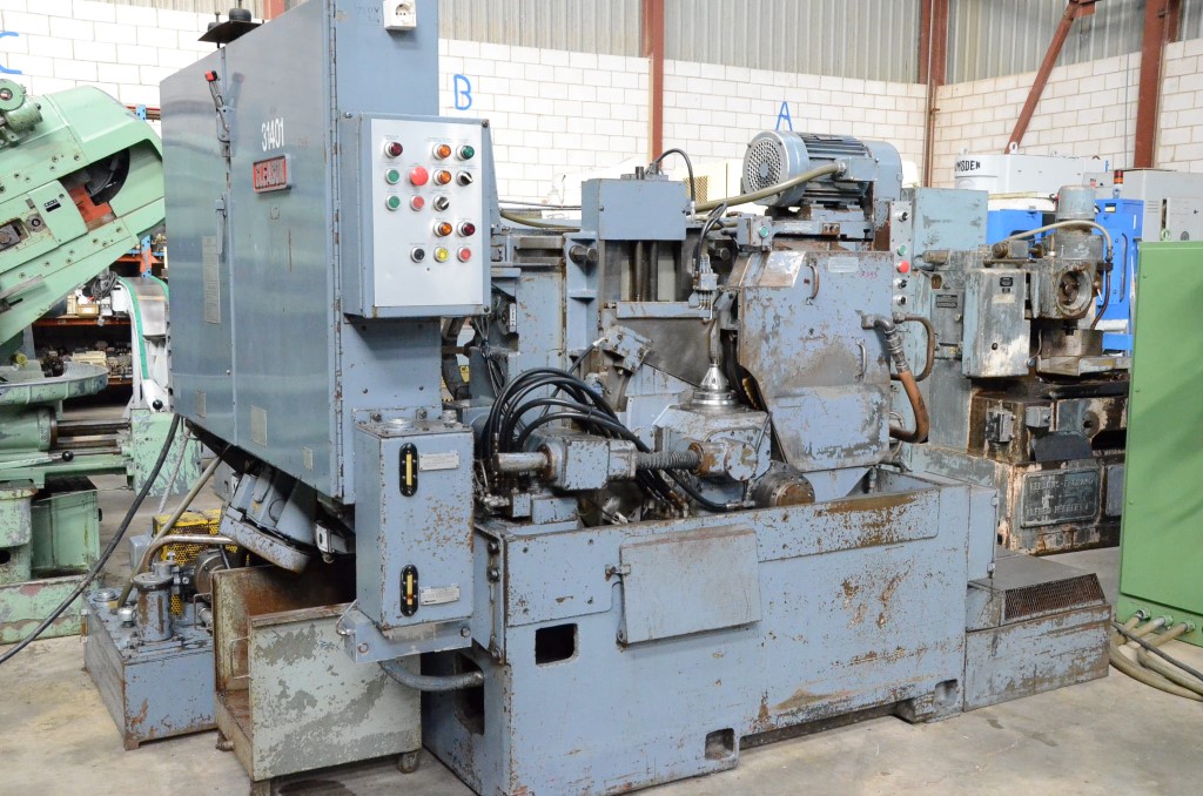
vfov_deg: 34.1
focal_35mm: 39
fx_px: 1300
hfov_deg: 49.6
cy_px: 398
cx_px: 602
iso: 6400
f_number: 7.1
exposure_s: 1/200
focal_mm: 26
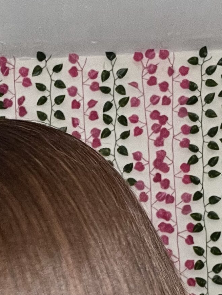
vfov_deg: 21.0
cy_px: 337
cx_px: 48
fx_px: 752
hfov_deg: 16.7
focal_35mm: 88
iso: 200
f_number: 2.2
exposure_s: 1/50
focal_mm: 2.71
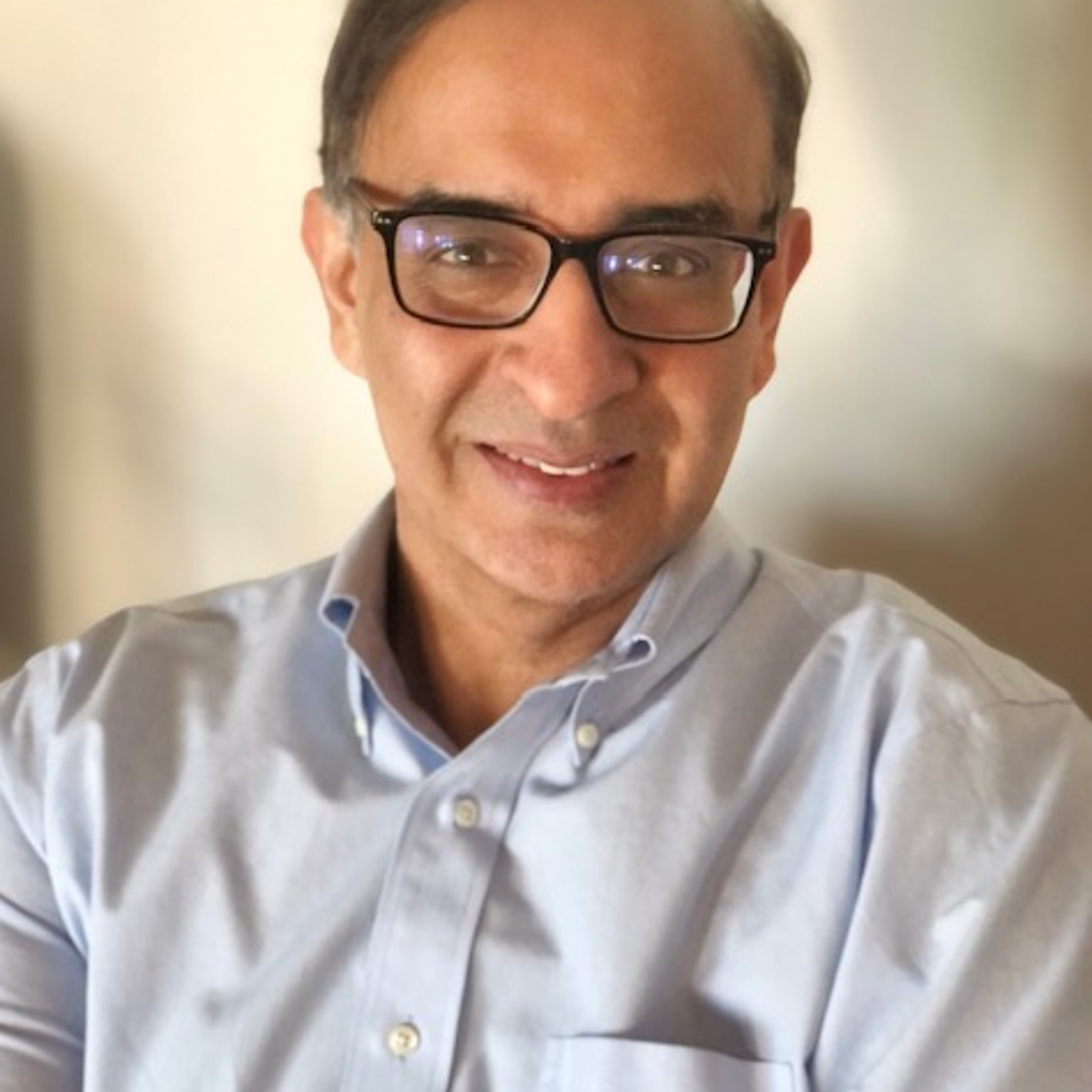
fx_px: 2427
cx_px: 544
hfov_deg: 25.4
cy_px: 412
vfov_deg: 25.3
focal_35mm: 68
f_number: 2.8
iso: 500
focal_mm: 6.6
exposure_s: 1/30
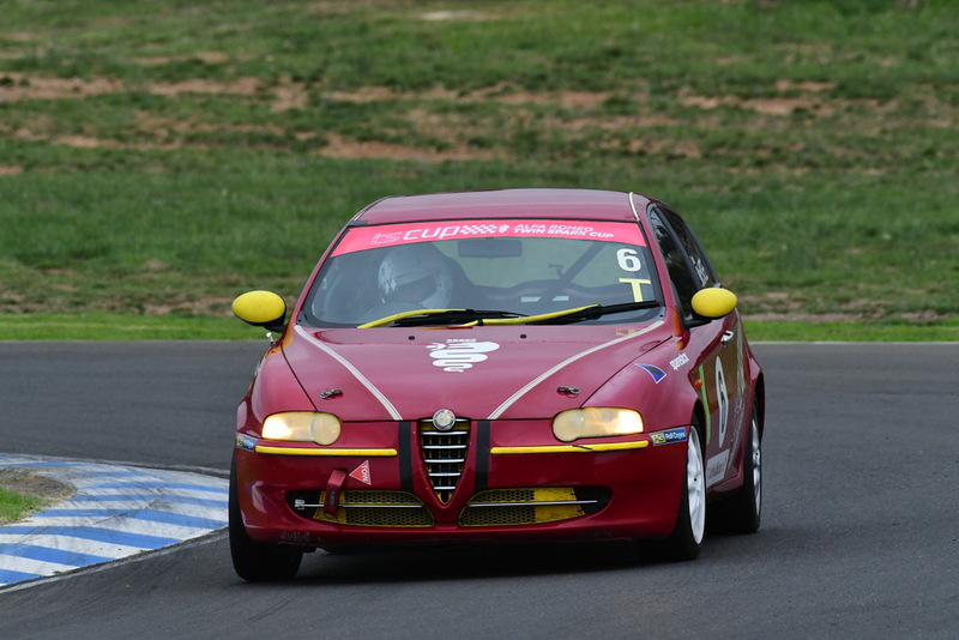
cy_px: 320
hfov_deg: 2.7
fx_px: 19985
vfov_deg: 1.8
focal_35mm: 750
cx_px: 480
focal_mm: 500
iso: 2000
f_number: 10
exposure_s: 1/640
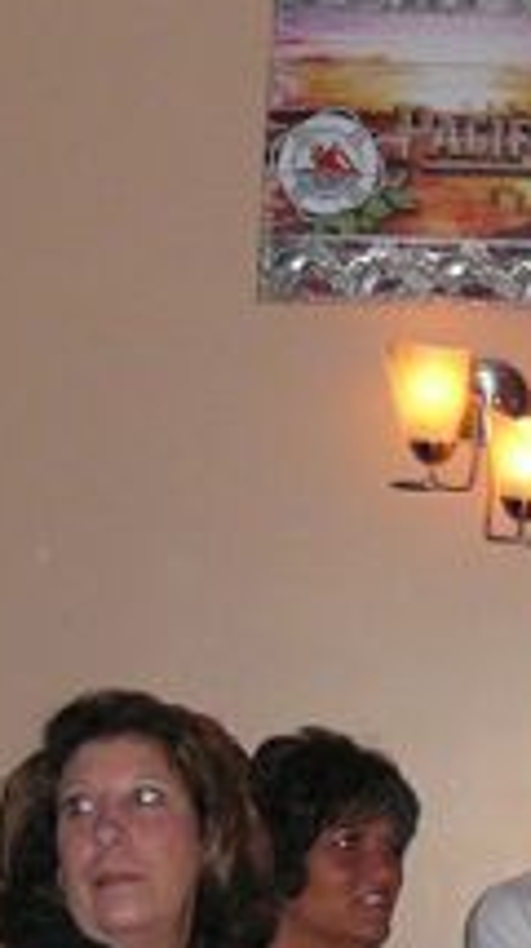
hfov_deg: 10.6
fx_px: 2860
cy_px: 886
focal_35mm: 114
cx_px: 168
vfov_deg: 18.4
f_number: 2.8
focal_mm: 5.2
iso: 320
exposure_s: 1/30
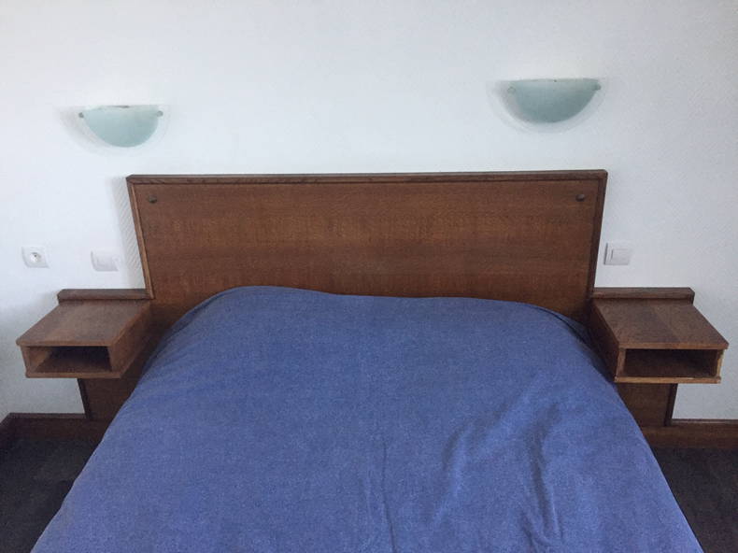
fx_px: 618
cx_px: 369
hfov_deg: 61.7
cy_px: 276
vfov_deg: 48.2
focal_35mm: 29
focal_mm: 4.15
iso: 250
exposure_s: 1/25
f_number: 2.2
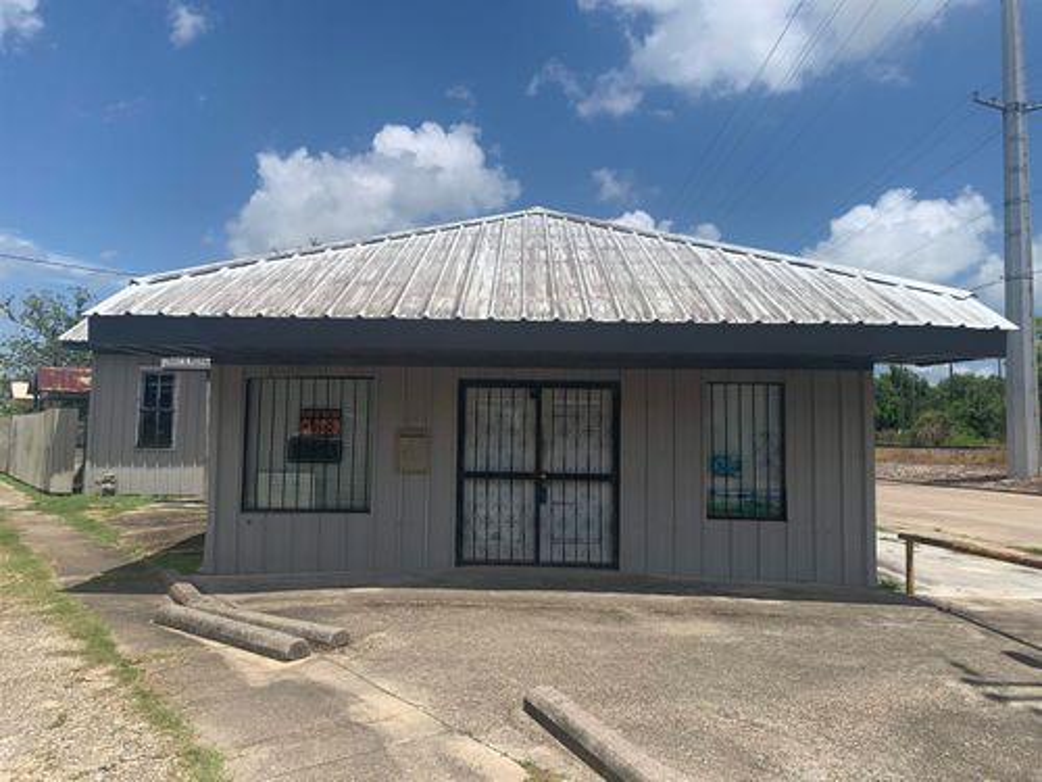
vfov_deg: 53.1
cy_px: 391
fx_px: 783
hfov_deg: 67.3
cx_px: 521
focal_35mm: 26
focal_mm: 4.25
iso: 25
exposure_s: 1/3289
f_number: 1.8
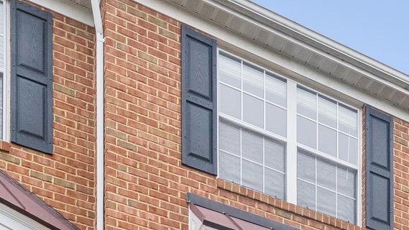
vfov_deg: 13.8
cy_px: 333
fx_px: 900
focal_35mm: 83
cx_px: 489
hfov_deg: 23.4
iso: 1250
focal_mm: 22
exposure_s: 1/320
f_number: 6.3
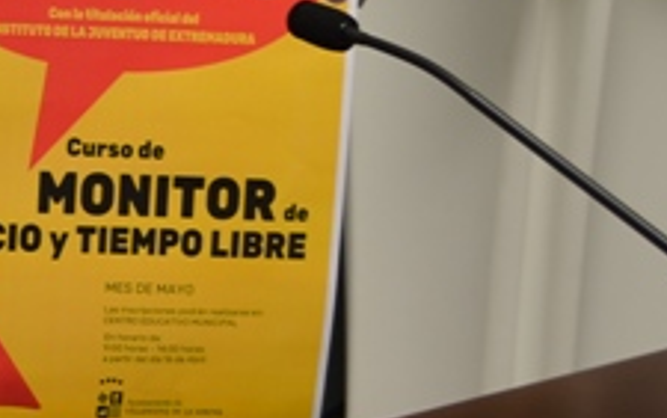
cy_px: 15
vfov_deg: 9.7
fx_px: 2446
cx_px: -216
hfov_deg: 14.8
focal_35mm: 134
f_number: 4.2
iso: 100
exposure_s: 1/13
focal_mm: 31
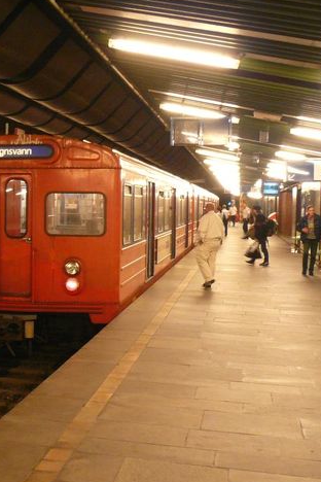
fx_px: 695
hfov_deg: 25.5
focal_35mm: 52
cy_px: 237
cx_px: 62
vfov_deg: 38.2
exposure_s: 1/8
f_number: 2.9
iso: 200
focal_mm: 4.9
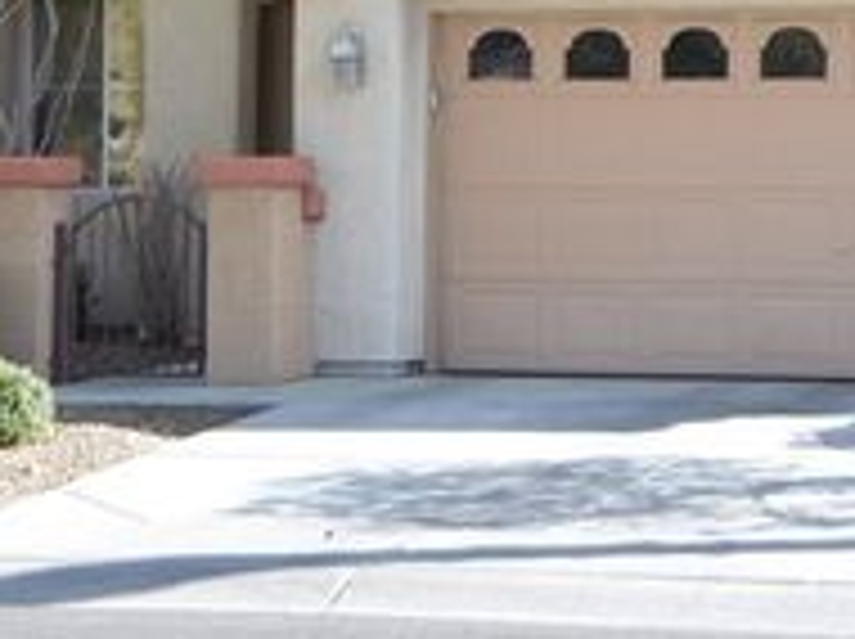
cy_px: -86
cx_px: 760
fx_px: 3380
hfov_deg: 14.3
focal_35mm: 137
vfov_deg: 10.7
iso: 200
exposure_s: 1/320
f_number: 9
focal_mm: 36
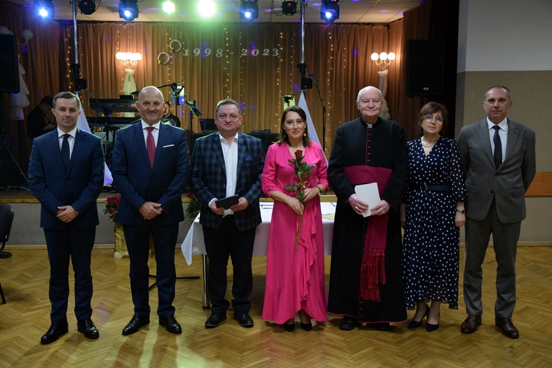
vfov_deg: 34.2
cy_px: 184
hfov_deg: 49.6
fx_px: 598
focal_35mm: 39
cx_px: 276
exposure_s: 1/100
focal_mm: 26
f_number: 4
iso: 2500
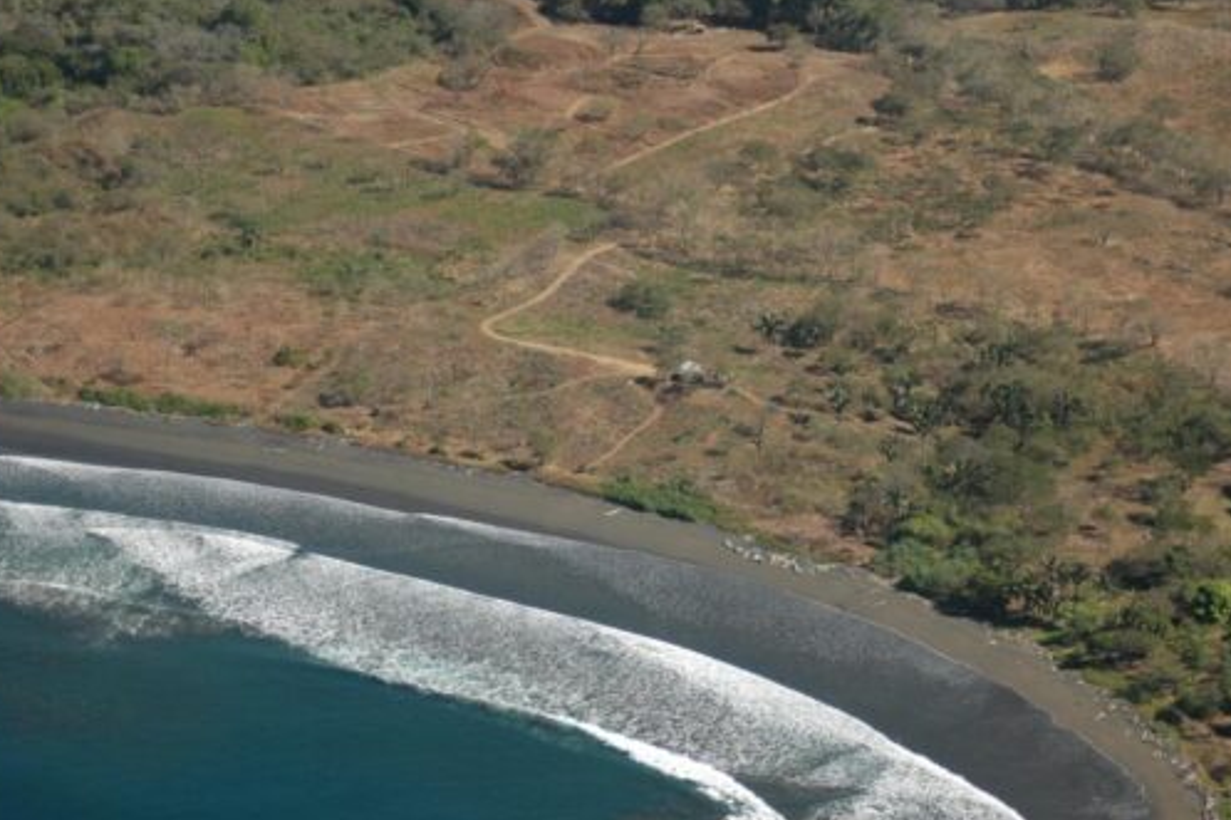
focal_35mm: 111
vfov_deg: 12.3
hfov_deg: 18.4
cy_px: 424
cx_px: 613
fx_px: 3794
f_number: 4
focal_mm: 70
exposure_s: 1/1250
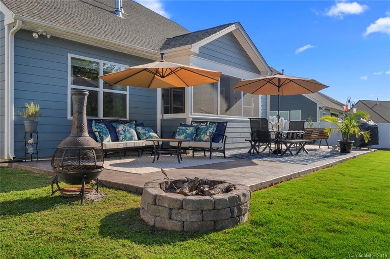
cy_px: 130
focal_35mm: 30
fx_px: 325
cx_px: 195
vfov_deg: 43.5
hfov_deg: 62.0
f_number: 13
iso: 250
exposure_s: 1/160
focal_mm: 20
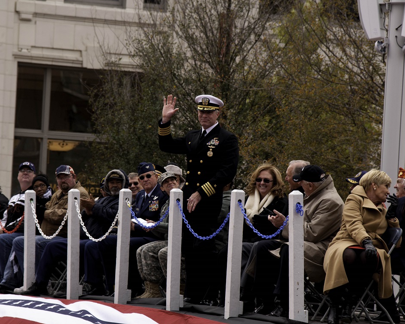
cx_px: 191
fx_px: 2445
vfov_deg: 7.6
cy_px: 162
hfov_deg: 9.5
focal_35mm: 204
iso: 250
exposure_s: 1/400
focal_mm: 120
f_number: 5.6
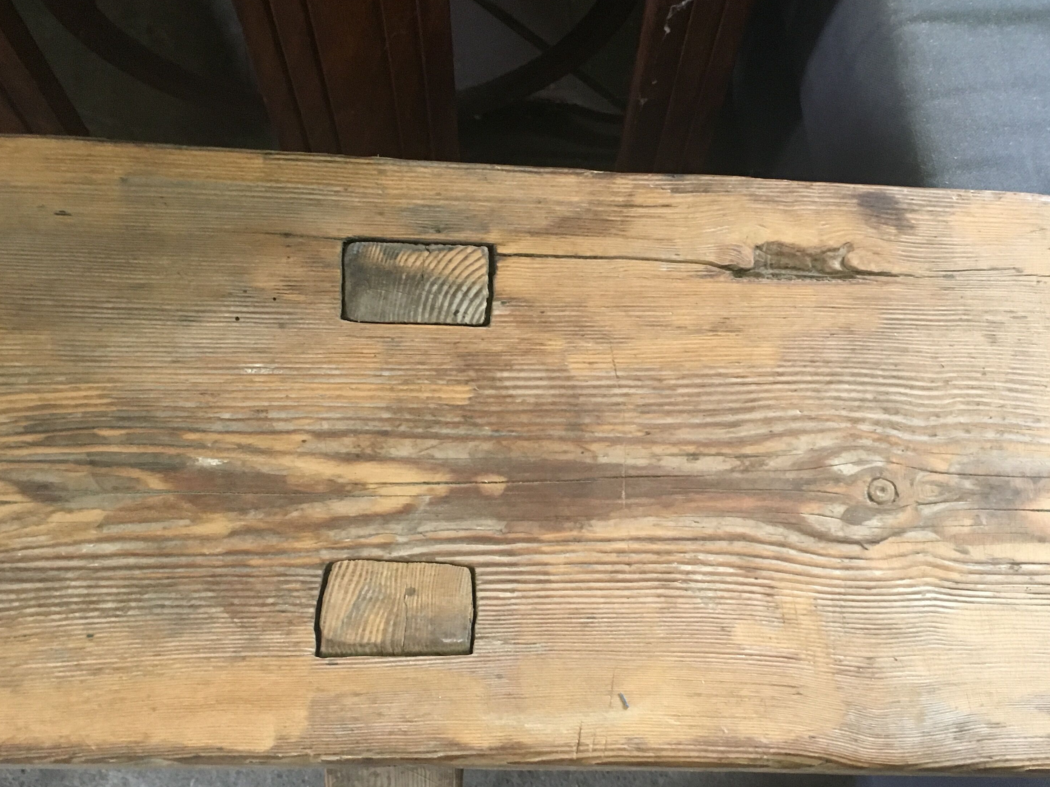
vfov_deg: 35.9
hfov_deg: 46.5
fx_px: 1213
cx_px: 636
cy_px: 452
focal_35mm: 40
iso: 250
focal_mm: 4.15
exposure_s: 1/33
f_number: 2.2
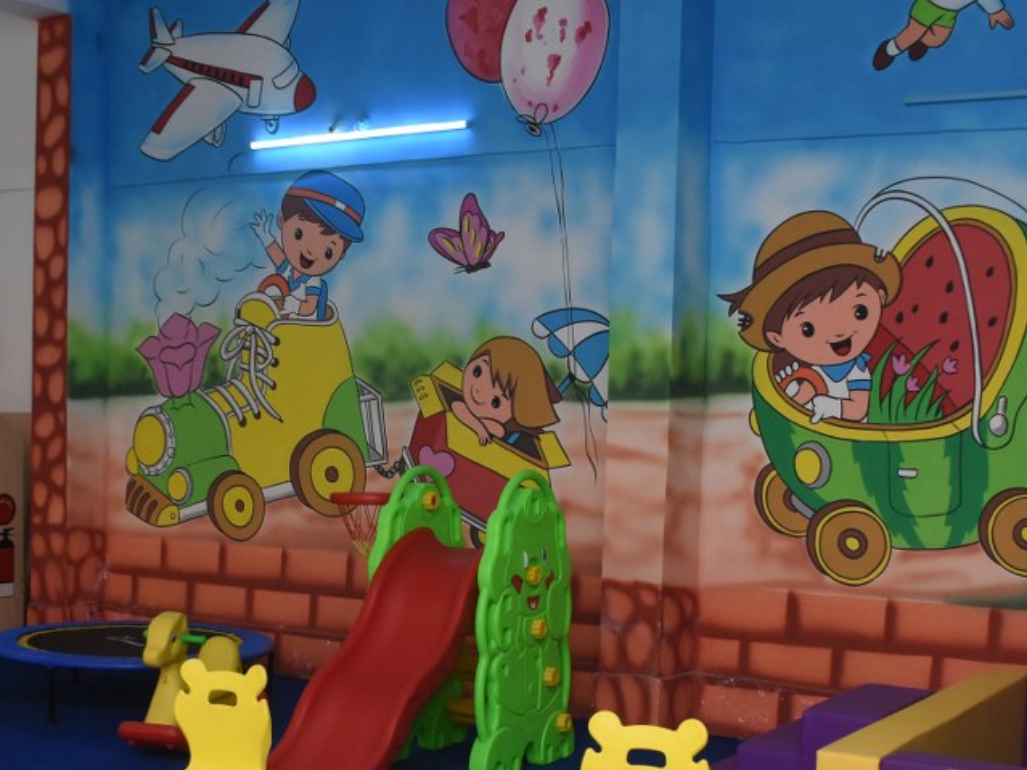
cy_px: 543
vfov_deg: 27.8
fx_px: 1542
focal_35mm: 52
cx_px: 458
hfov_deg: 36.8
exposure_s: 1/160
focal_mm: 18
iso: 1250
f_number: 6.3
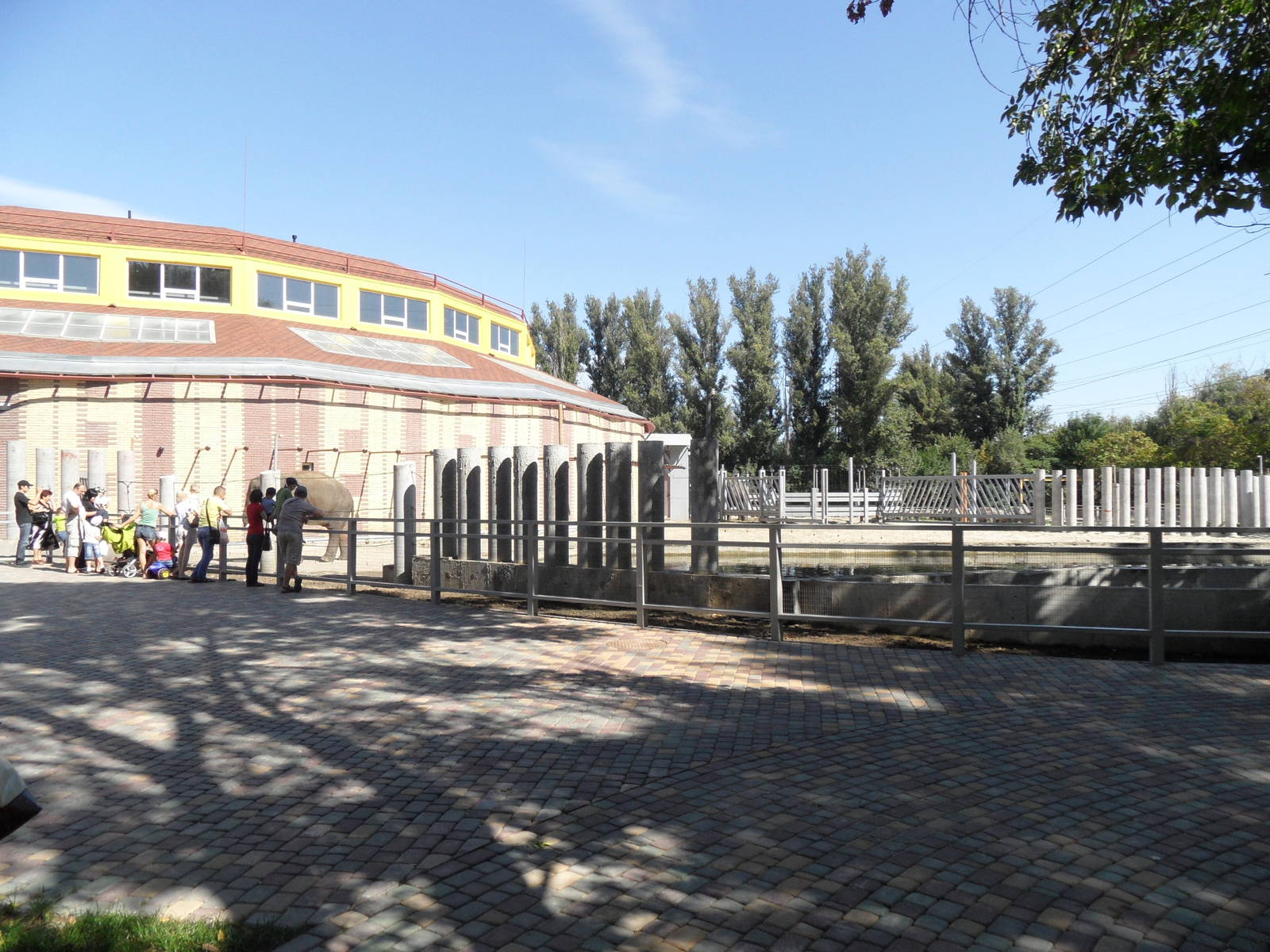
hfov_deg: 71.6
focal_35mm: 24
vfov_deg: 56.8
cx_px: 635
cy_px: 476
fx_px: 881
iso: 100
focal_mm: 3.9
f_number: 3.2
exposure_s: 1/750
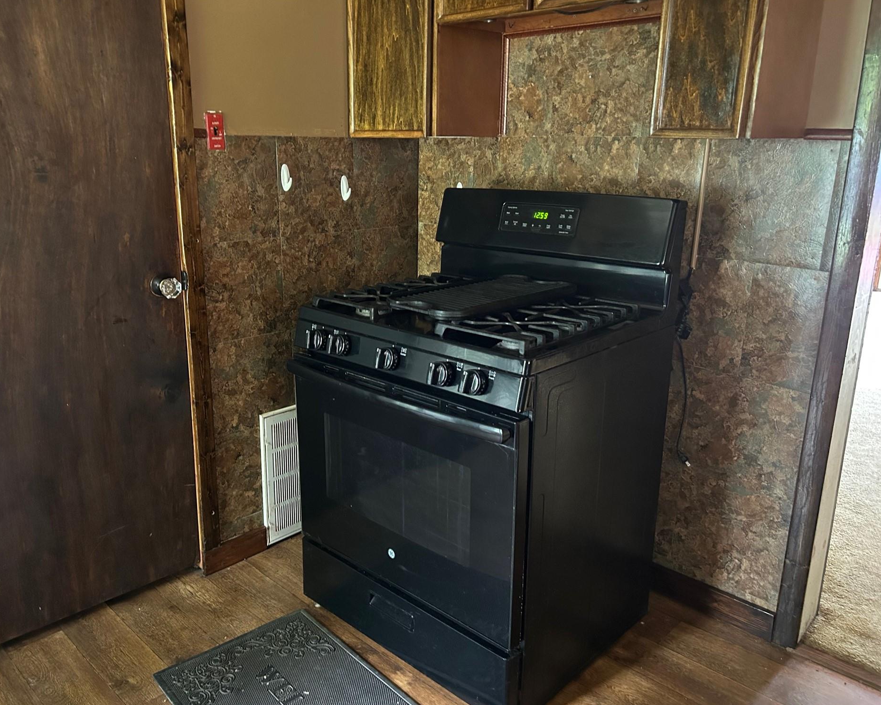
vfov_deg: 51.5
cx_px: 404
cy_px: 361
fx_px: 730
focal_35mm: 28
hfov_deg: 62.1
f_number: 1.5
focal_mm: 5.7
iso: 800
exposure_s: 1/30
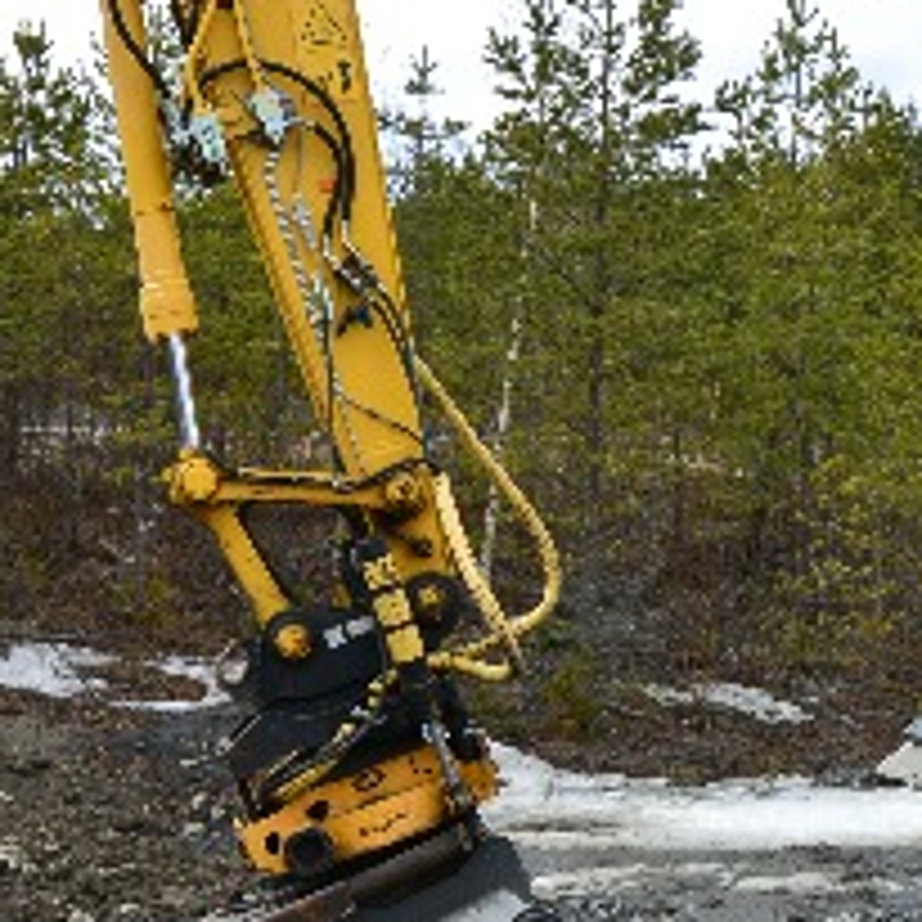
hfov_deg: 22.5
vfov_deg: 24.0
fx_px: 2170
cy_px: 513
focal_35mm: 72
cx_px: 1043
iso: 160
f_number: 4.5
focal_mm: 11
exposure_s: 1/640
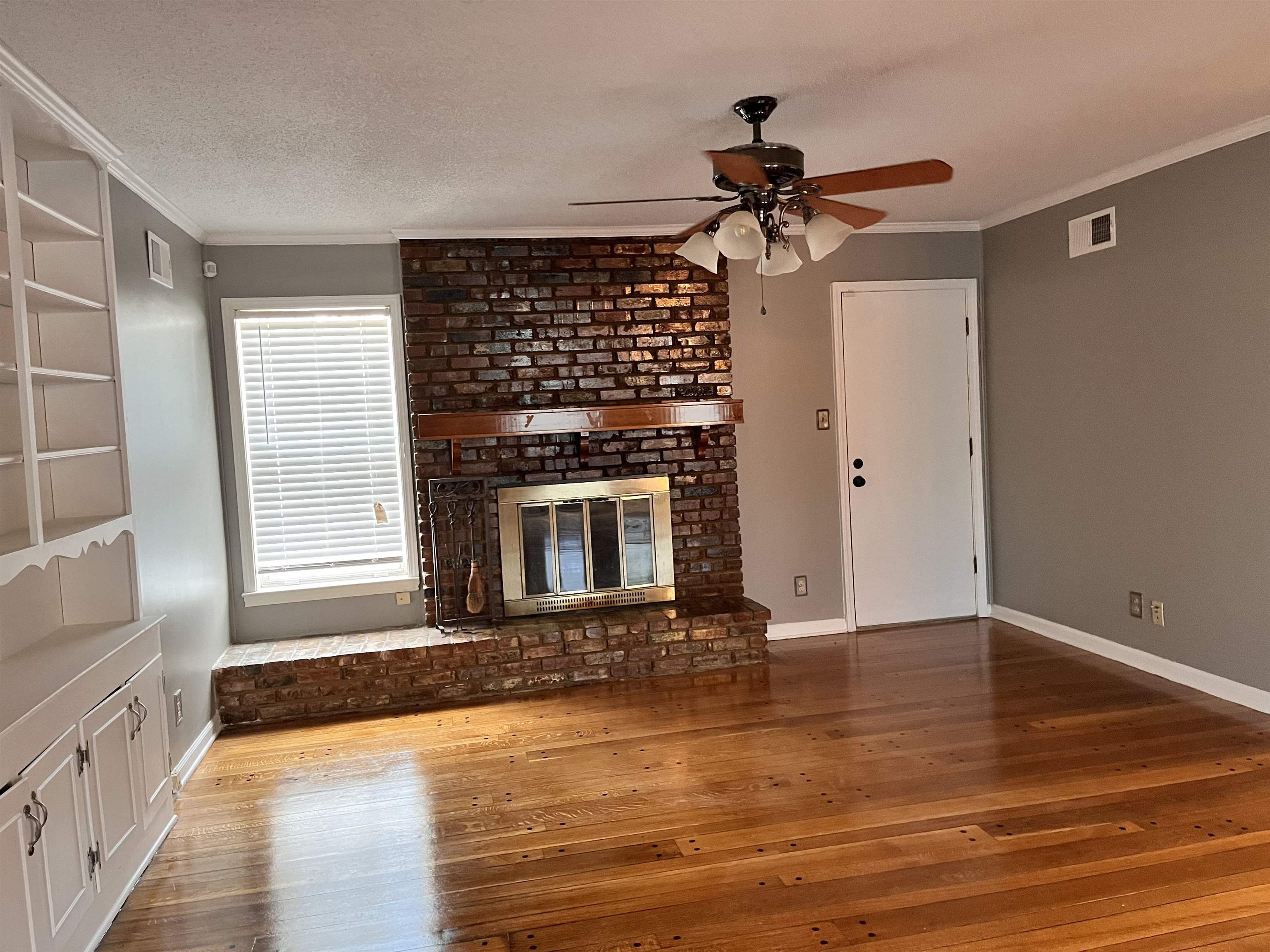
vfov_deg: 53.1
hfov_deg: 67.3
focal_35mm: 26
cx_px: 635
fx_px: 954
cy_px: 476
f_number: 1.6
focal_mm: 5.1
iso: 320
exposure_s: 1/60
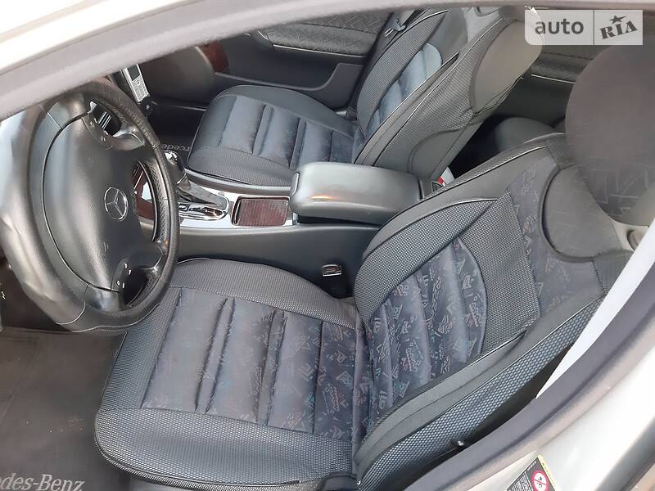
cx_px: 328
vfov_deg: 51.4
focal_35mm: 27
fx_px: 511
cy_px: 246
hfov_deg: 65.3
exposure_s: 1/25
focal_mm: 3.9
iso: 400
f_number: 1.7
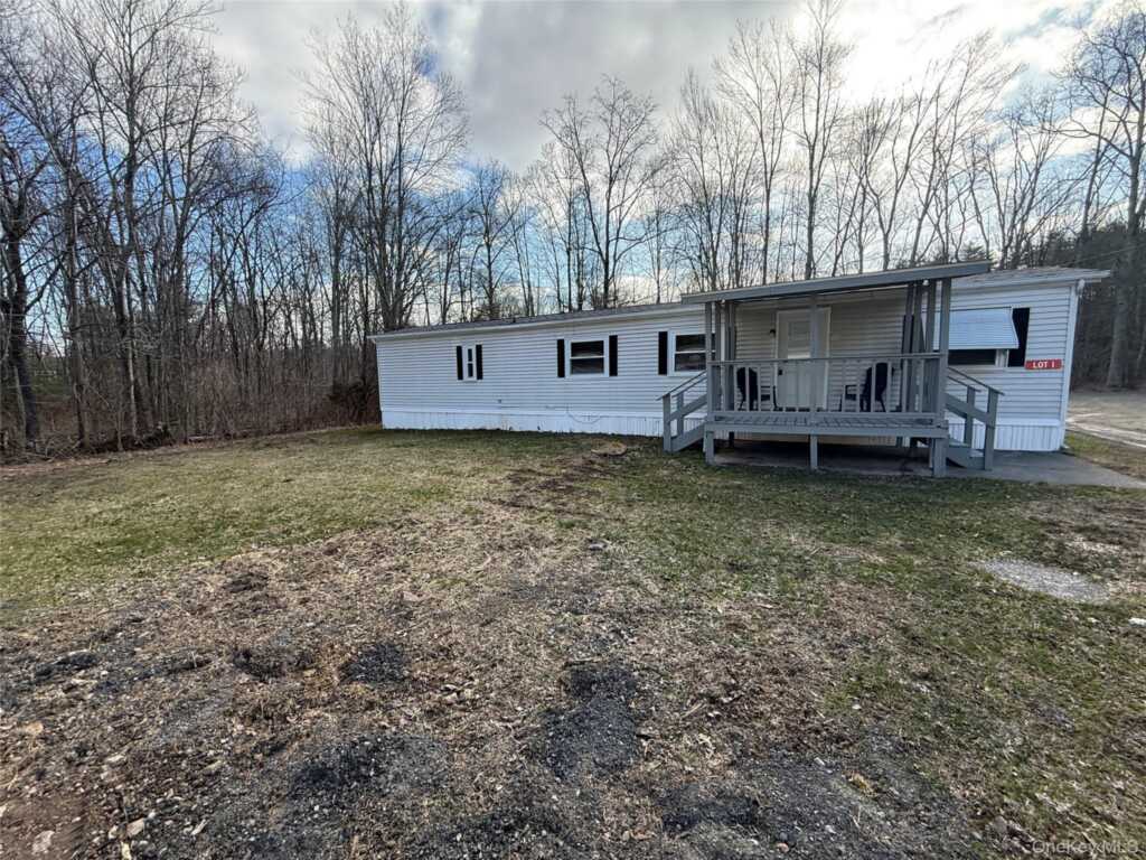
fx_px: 463
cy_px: 430
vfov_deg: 85.7
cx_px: 573
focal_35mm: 14
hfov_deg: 102.1
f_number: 2.2
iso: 64
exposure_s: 1/502
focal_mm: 2.22
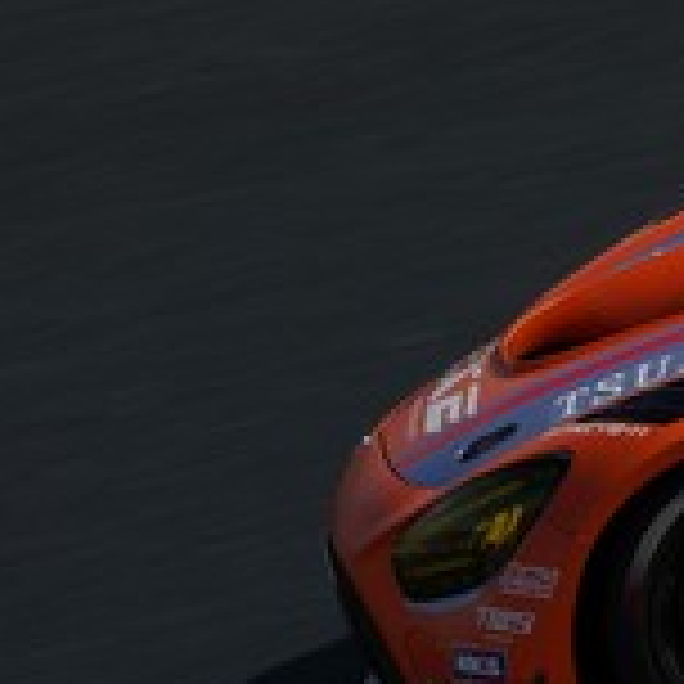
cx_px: 1472
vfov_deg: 1.7
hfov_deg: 1.7
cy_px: 63
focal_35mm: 1013
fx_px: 22646
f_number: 20
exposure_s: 1/250
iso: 200
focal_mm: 252
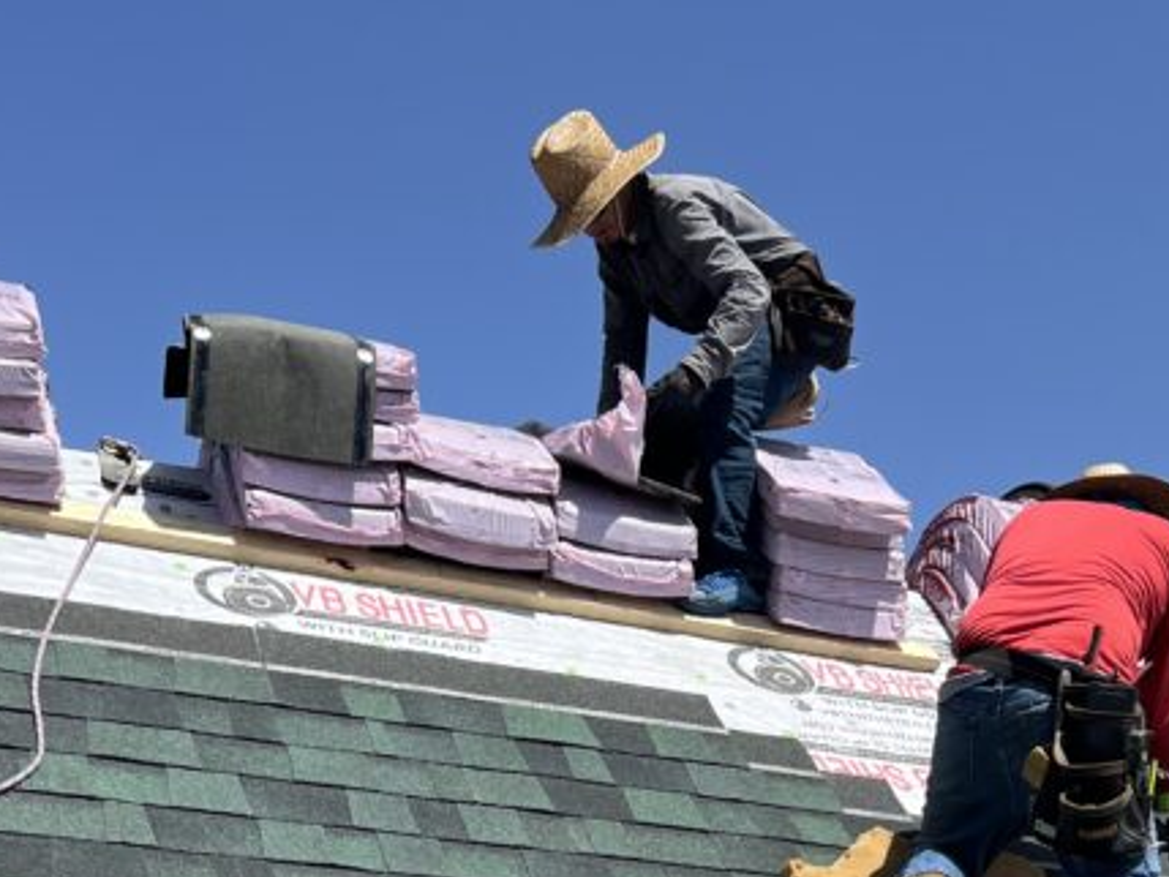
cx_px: 681
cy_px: 1152
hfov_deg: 31.1
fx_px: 2094
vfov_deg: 21.3
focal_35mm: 62
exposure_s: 1/4630
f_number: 1.5
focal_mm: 5.7
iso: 50
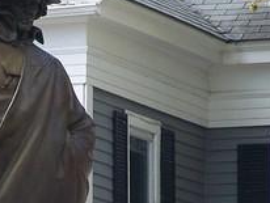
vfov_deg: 2.5
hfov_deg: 3.4
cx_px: 1
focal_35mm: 586
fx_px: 4576
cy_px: 225
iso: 80
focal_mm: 31.3
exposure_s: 1/320
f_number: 3.2
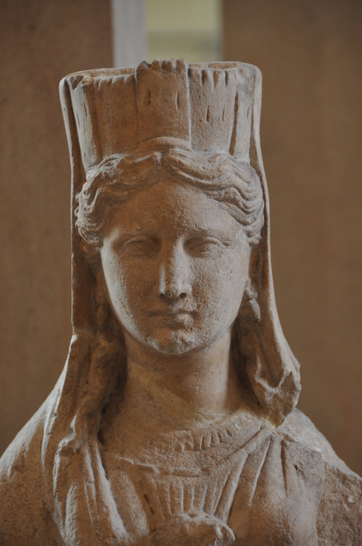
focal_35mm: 300
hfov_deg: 4.6
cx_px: 181
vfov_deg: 6.9
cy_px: 273
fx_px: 4541
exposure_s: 1/40
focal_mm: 200
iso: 640
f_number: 5.6
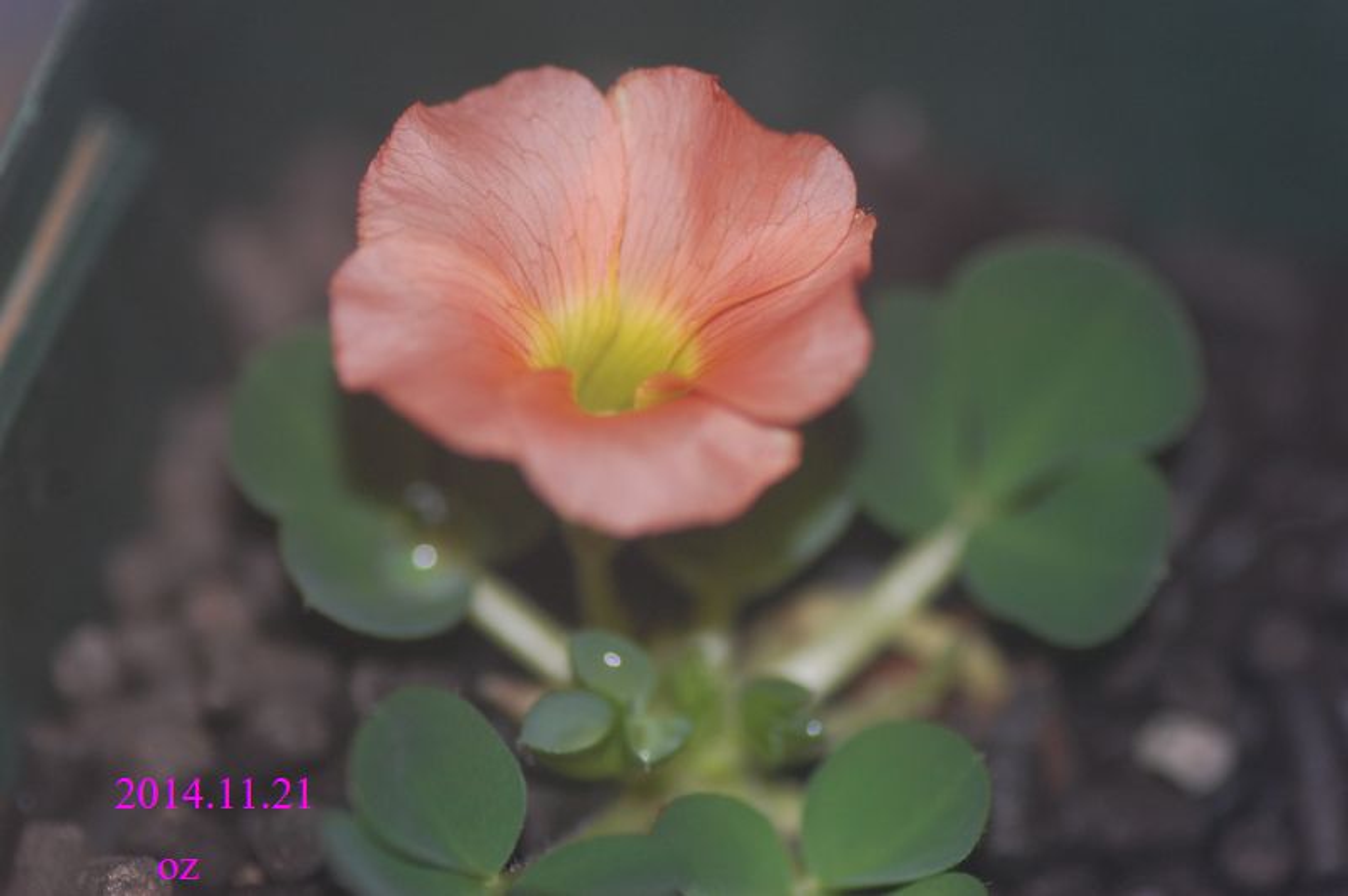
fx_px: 5051
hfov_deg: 15.2
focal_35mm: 135
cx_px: 674
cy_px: 448
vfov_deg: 10.1
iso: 400
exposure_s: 1/60
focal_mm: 90
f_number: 4
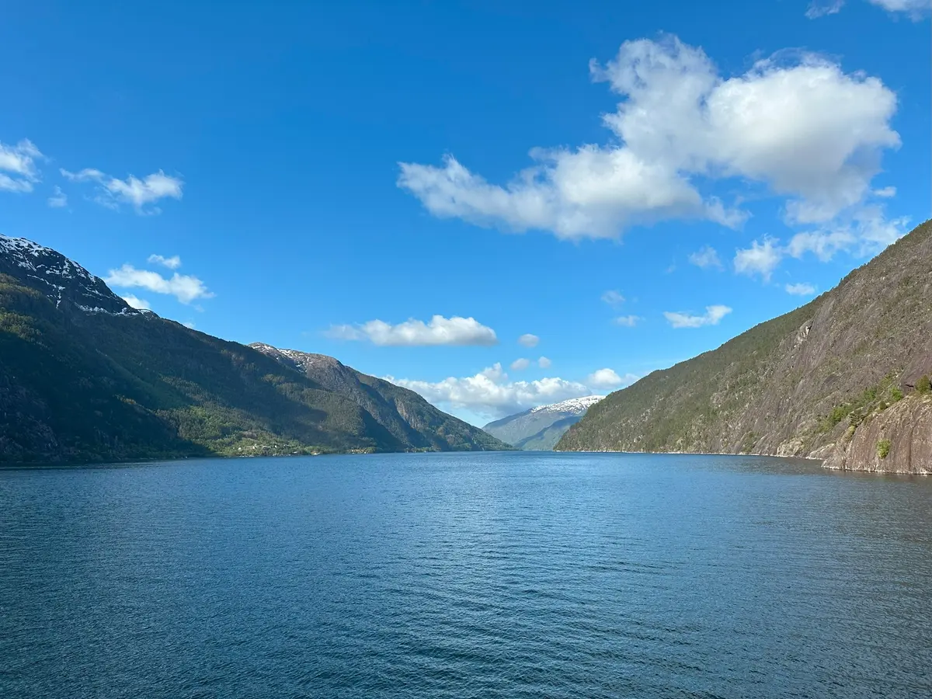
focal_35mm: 24
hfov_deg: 71.6
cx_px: 466
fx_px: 646
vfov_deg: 56.8
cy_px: 350
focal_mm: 6.86
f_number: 1.78
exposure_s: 1/5525
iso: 80
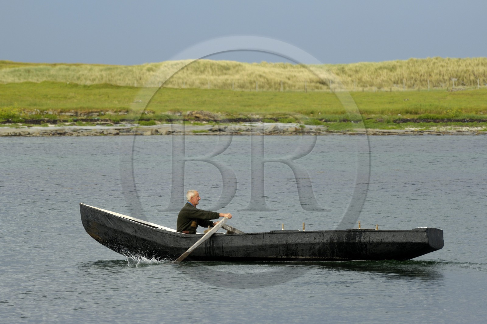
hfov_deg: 6.9
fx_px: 4057
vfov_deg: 4.6
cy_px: 162
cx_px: 244
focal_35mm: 300
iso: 100
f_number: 6
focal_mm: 200
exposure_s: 1/320
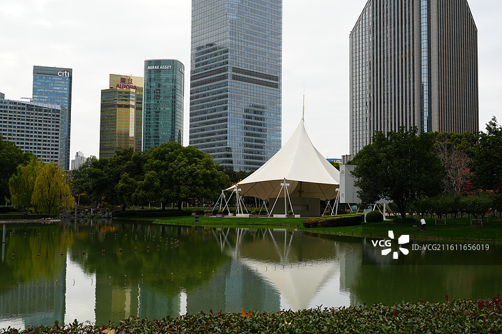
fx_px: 572
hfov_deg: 47.4
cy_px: 167
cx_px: 251
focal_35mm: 41
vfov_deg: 32.6
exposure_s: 1/80
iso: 100
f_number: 7.1
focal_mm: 41
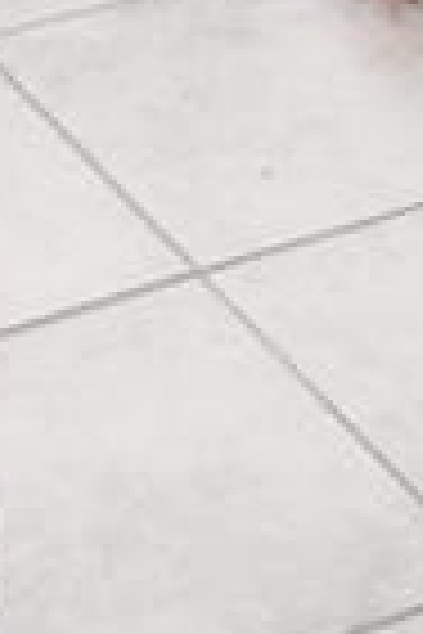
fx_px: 3308
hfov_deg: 7.3
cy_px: -1304
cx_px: 81
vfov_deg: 8.9
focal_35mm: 188
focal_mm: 11
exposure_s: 1/80
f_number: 4.5
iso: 100
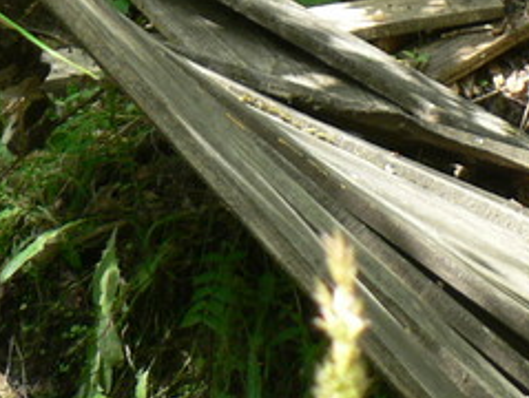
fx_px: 2357
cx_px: 350
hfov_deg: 12.8
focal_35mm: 154
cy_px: -274
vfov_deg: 9.3
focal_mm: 6
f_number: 3.2
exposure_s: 1/100
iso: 80
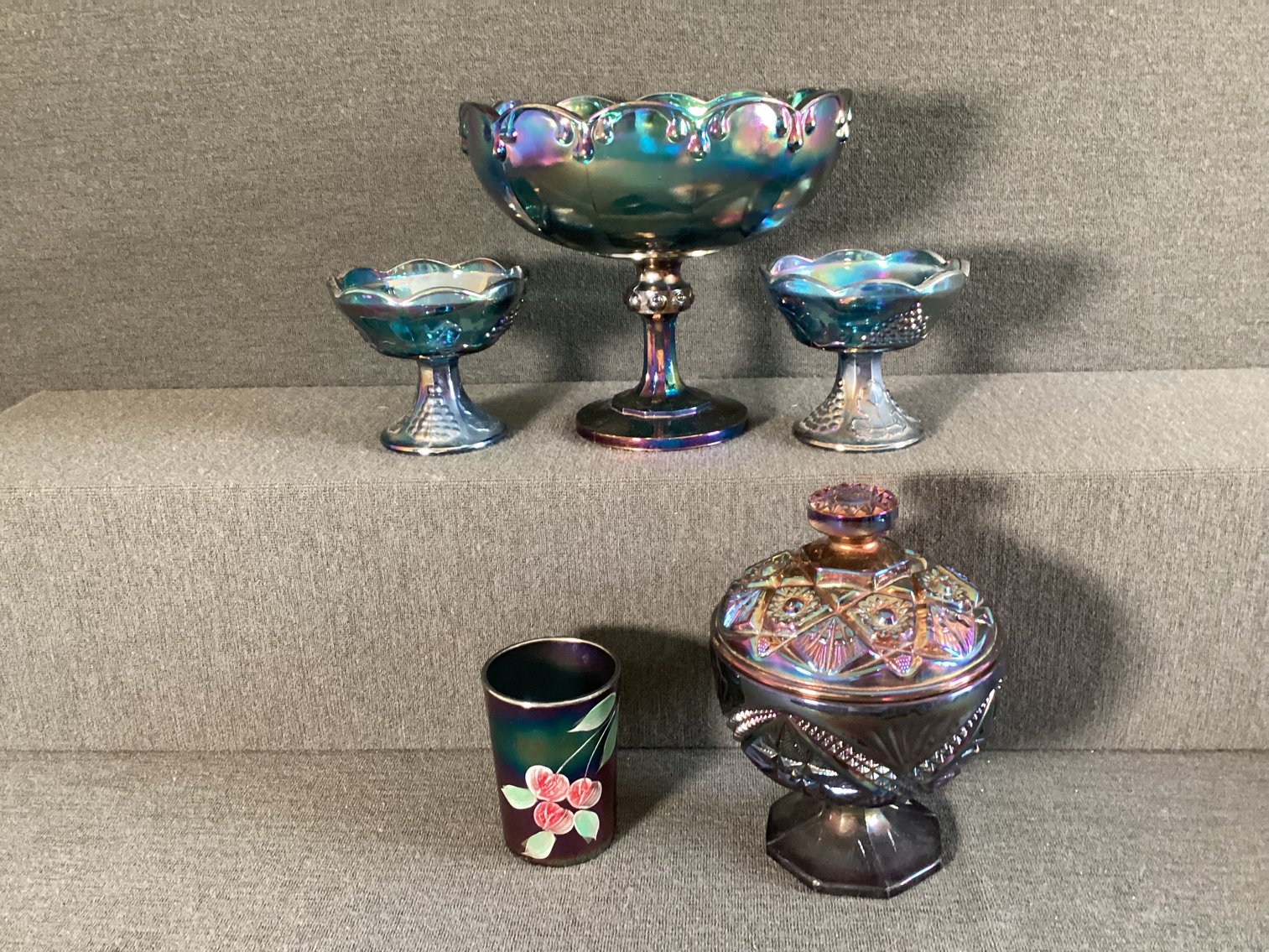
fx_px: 1137
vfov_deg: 45.4
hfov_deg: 58.3
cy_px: 476
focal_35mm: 31
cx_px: 634
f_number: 2.4
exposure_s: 1/25
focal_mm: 3.3
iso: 400
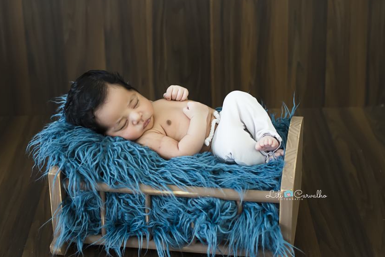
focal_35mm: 72
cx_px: 175
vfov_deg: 18.9
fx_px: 770
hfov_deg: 28.1
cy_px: 126
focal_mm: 50
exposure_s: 1/160
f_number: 3.2
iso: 1600
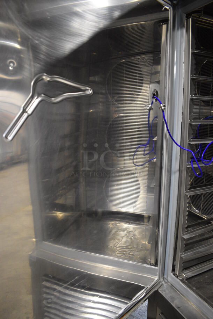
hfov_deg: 48.0
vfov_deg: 67.3
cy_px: 160
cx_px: 106
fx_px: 239
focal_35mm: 27
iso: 2800
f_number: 3.5
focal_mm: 18
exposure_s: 1/125
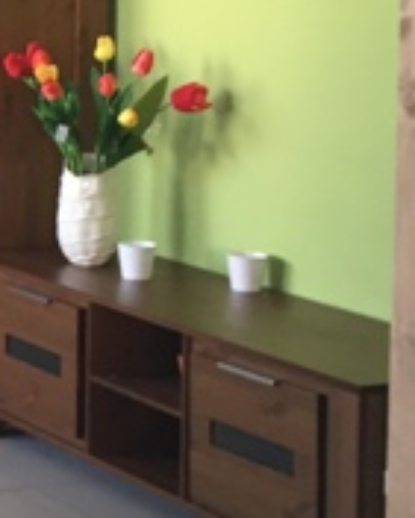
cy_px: 44
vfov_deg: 14.6
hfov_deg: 11.0
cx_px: -359
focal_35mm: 130
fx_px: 1994
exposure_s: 1/33
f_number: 2.2
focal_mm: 4.15
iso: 80
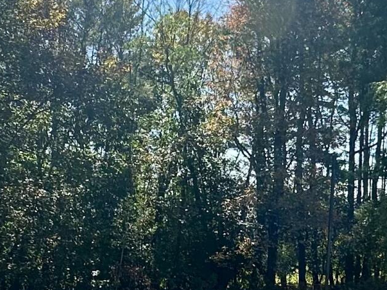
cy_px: 271
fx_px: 749
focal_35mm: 67
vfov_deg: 21.3
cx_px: 308
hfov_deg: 28.4
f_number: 2.2
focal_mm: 2.22
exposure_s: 1/924
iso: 40
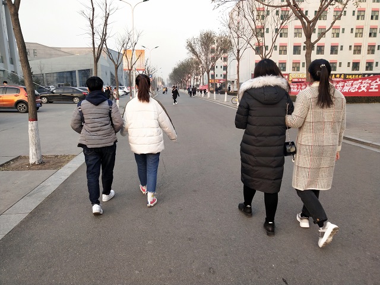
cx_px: 190
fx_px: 329
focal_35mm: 30
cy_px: 142
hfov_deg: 60.0
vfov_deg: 46.8
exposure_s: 1/138
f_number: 1.8
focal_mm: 3.95
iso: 54
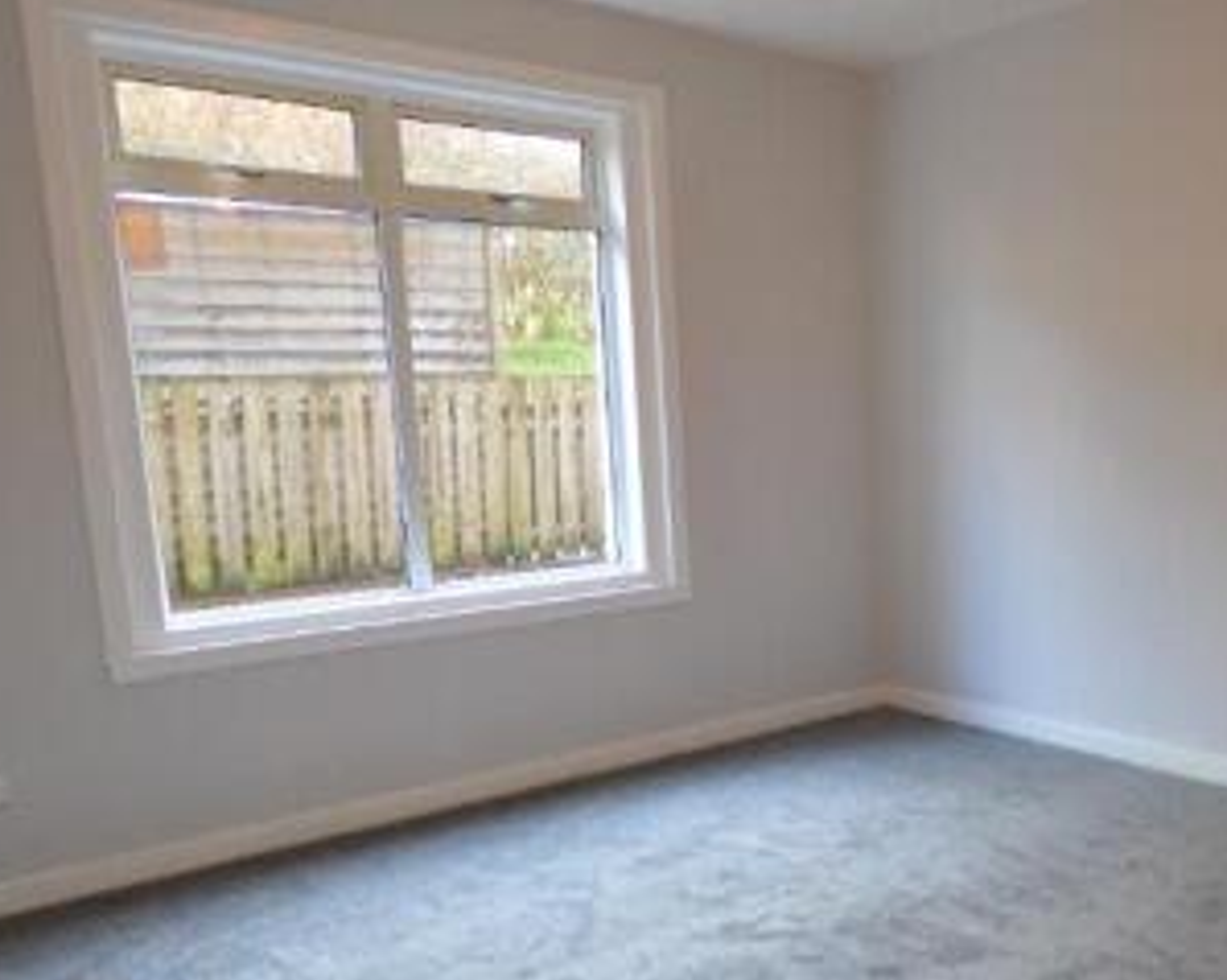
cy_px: 630
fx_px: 1125
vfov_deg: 46.5
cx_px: 889
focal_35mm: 31
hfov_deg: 55.0
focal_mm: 10
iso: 800
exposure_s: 1/60
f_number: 3.5
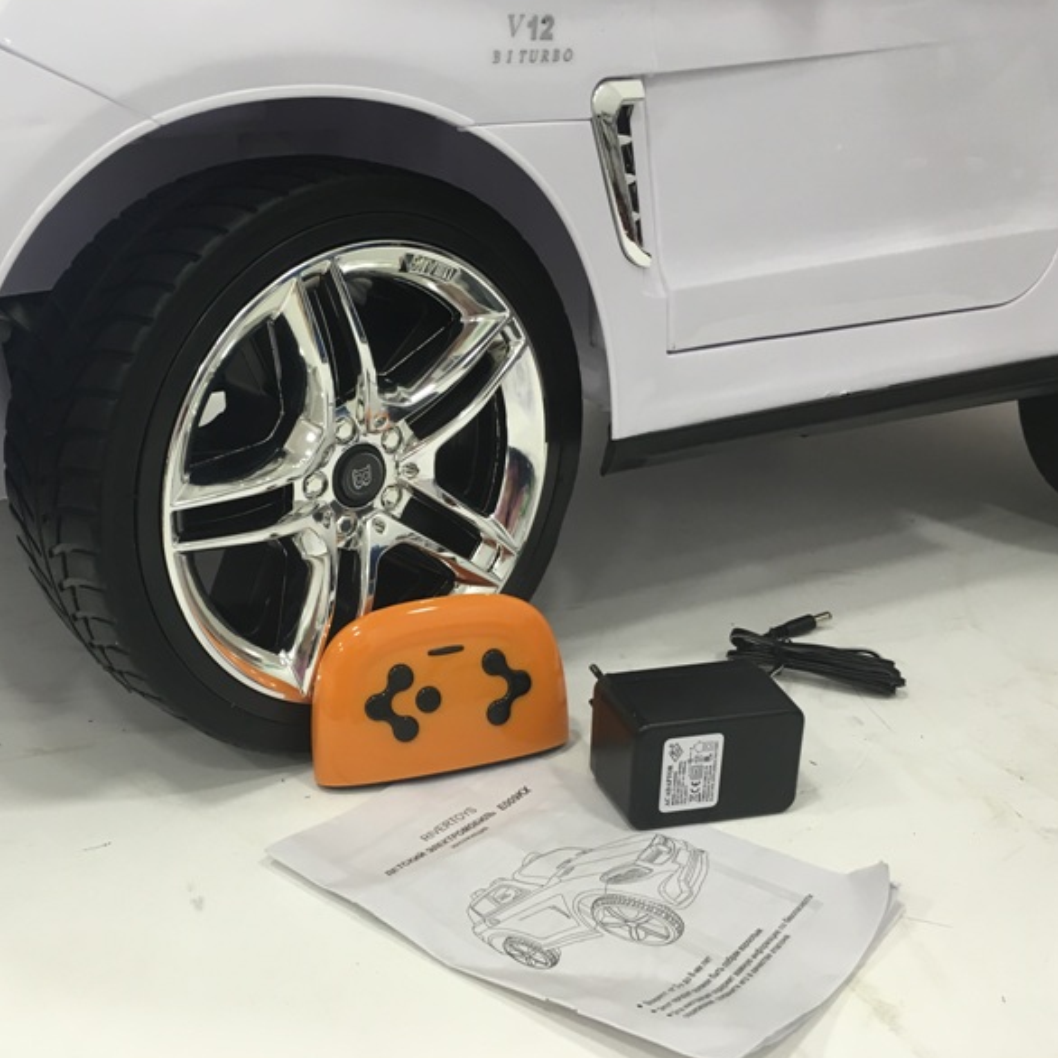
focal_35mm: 35
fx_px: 1210
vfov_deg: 47.2
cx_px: 390
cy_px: 536
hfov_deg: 46.8
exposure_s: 1/33
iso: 80
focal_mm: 4.15
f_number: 2.2
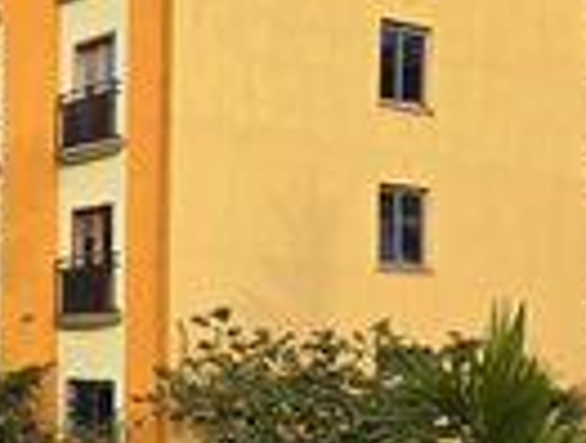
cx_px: -242
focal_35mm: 70
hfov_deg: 23.4
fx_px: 1188
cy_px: 304
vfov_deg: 21.0
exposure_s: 1/433
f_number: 1.8
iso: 25
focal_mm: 5.4
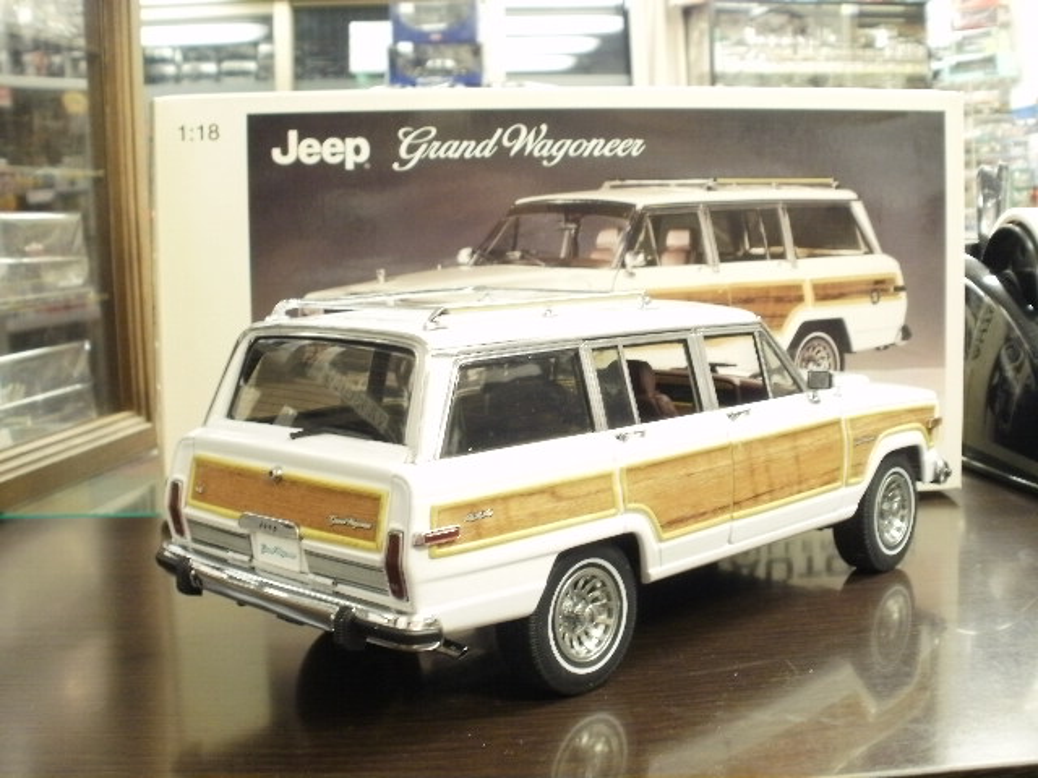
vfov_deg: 32.9
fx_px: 1319
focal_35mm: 44
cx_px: 519
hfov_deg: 42.9
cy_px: 389
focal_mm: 7.7
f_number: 4
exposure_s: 1/3
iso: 125
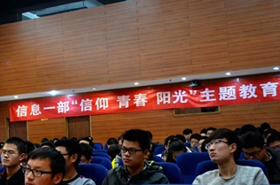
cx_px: 28
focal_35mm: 73
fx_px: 566
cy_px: 72
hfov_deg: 26.8
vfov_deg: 18.5
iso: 800
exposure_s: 1/40
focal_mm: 24
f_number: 3.8
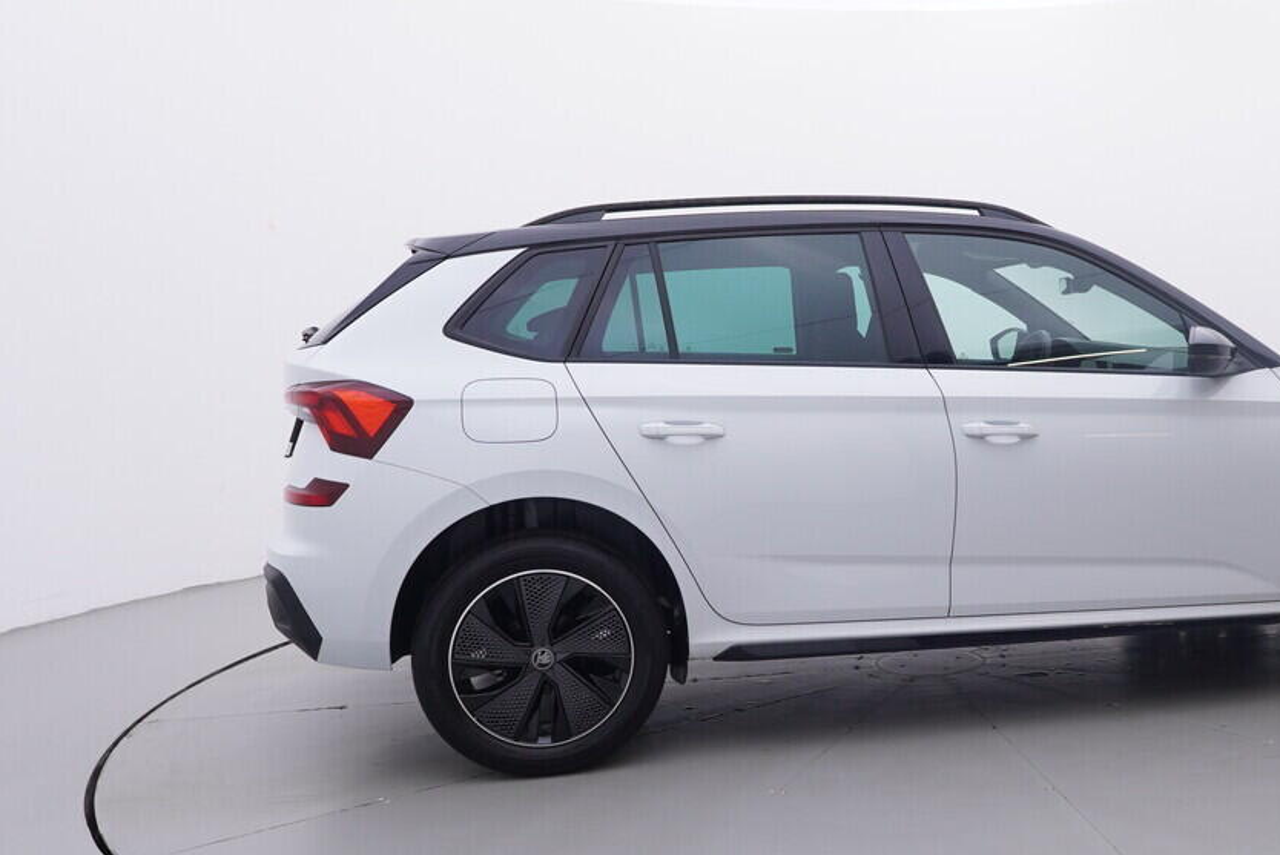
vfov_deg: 34.3
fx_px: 1382
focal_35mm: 39
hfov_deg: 48.1
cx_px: 932
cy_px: 479
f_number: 5
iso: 200
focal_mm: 15
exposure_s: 1/80
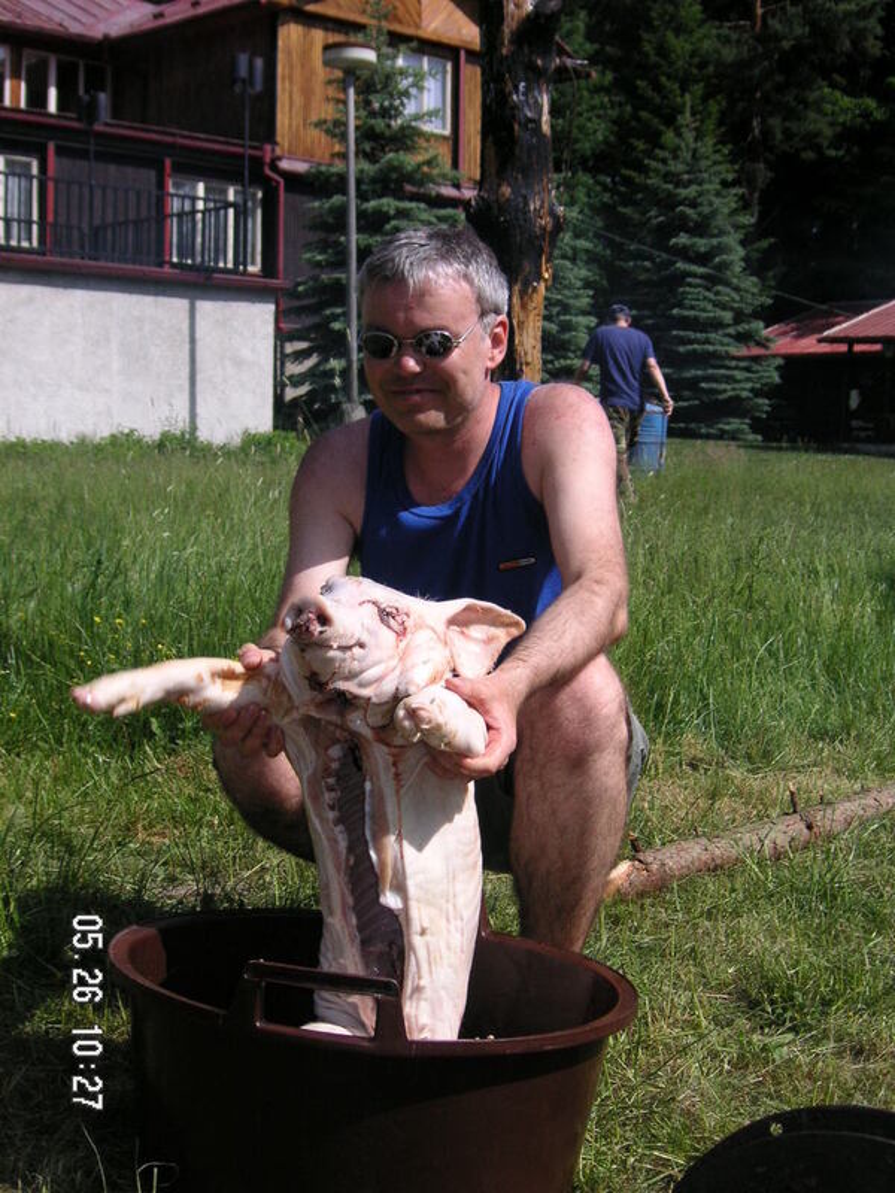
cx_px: 448
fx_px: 1827
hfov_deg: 27.5
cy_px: 596
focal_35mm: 53
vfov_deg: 36.2
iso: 50
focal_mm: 8.9
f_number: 9.5
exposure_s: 1/180
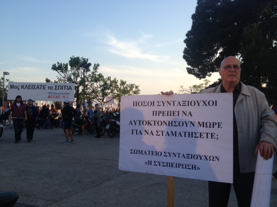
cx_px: 138
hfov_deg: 52.6
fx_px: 280
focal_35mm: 35
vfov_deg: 40.7
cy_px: 104
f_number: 2.4
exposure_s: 1/569
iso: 50
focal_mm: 4.28
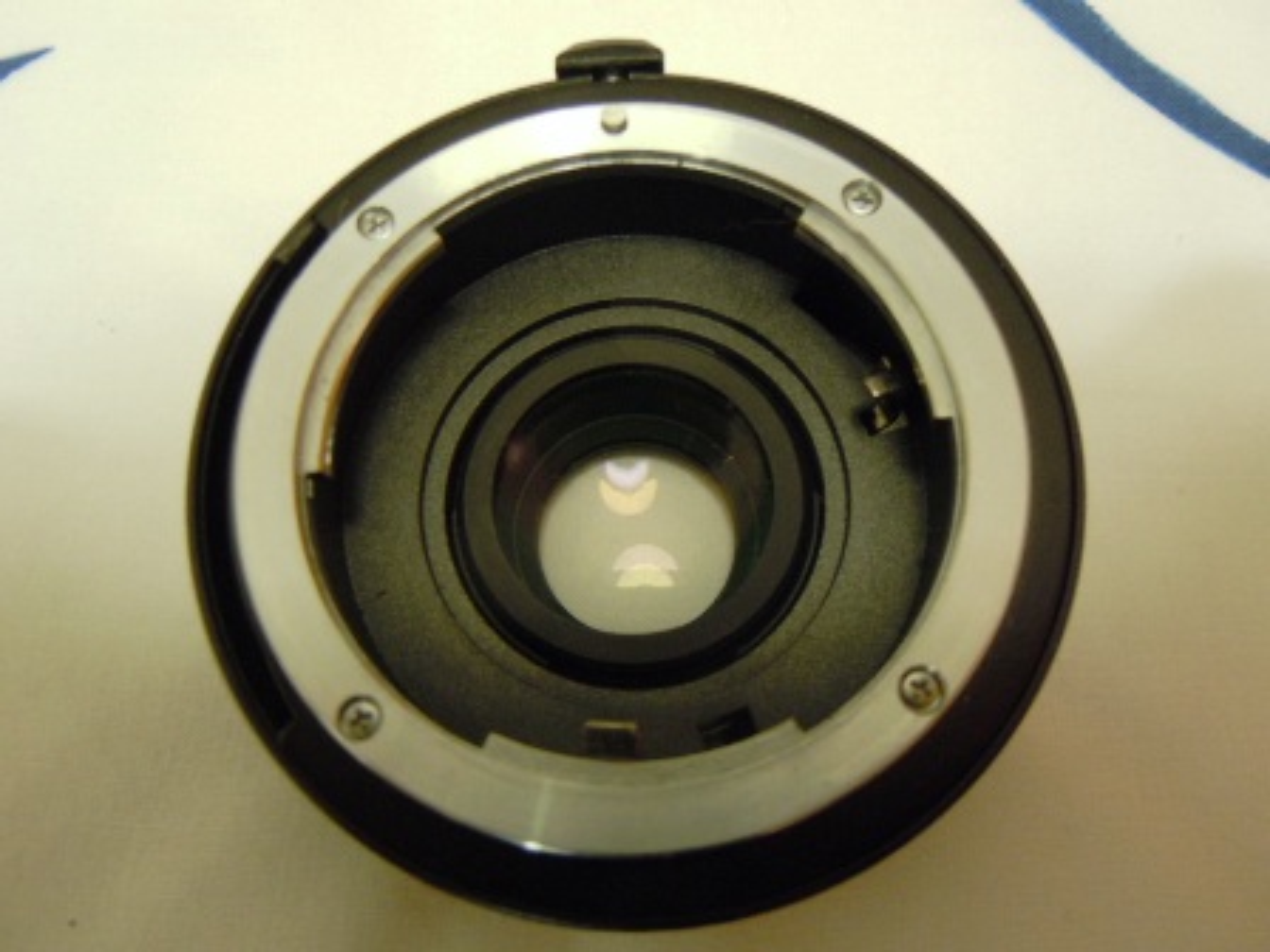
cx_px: 635
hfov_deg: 60.0
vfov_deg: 46.8
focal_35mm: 30
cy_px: 476
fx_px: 1101
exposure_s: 1/3
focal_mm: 5.4
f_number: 3.5
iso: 400
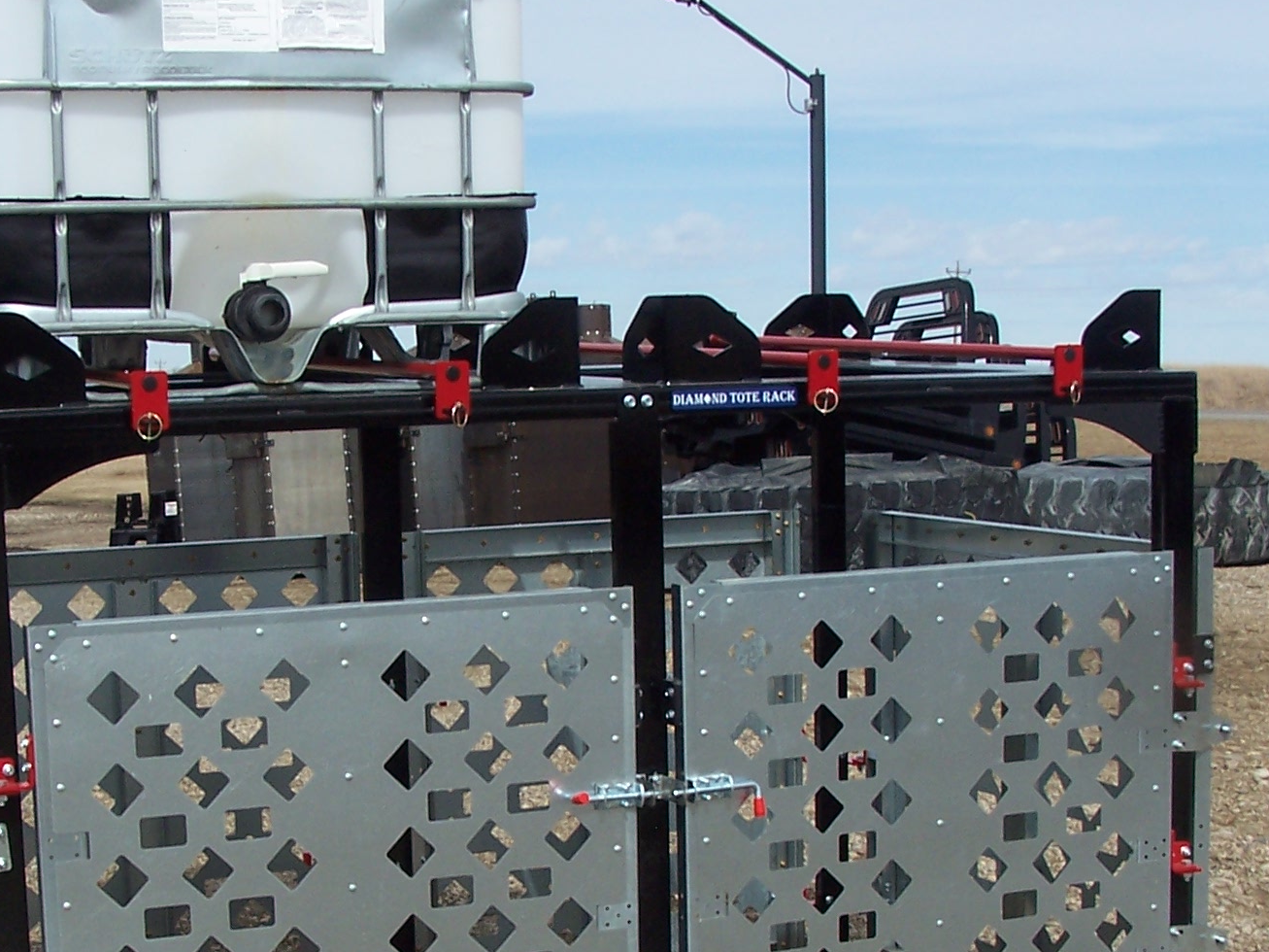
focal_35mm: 67
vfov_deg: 21.7
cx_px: 485
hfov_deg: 28.9
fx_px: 2456
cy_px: 727
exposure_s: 1/500
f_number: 5.6
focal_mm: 6.3
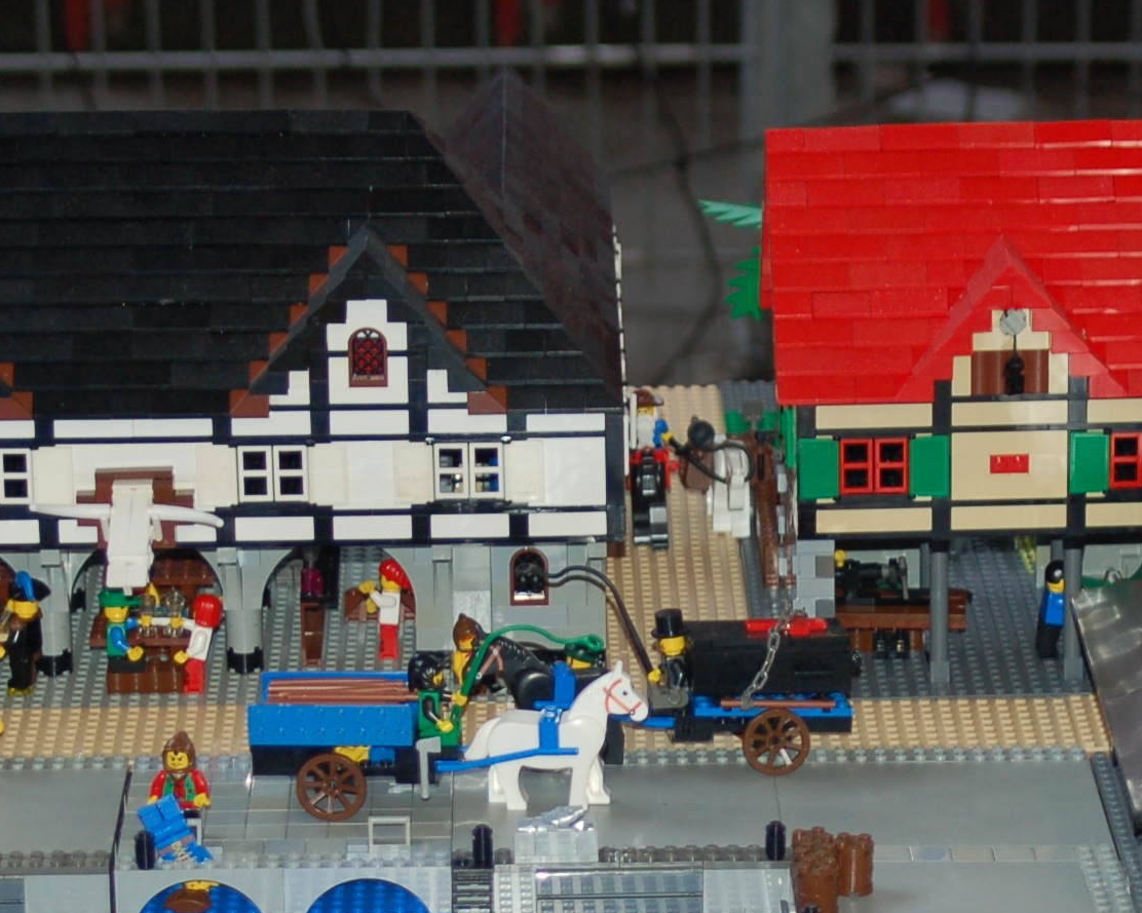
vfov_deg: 9.0
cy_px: 746
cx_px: 844
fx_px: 5787
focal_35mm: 171
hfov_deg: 11.2
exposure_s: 1/60
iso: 400
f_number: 3.3
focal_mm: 45
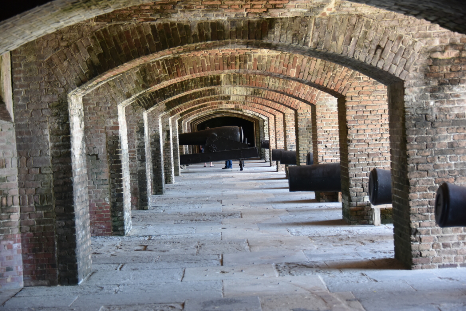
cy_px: 156
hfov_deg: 26.0
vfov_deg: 17.5
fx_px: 1010
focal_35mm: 78
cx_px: 233
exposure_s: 1/160
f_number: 5
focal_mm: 78
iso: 2000
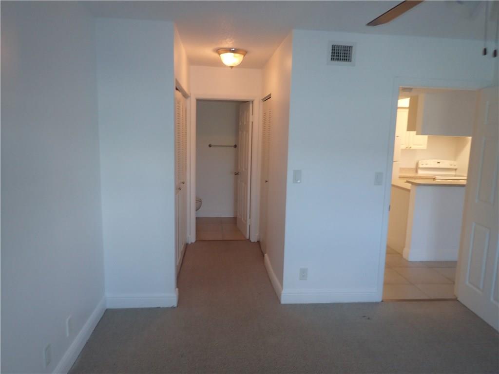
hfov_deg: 69.4
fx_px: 360
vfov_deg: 54.9
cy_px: 187
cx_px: 250
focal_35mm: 25
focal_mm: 4.5
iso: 200
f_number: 2
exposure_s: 1/40
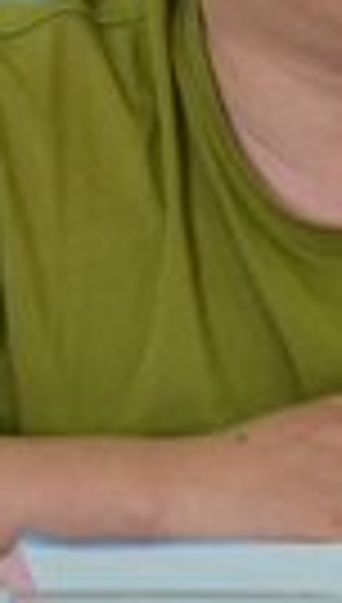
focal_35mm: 409
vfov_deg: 5.2
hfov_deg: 3.0
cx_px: 436
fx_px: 6553
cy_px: -92
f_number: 5.3
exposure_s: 1/30
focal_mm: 70
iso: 900
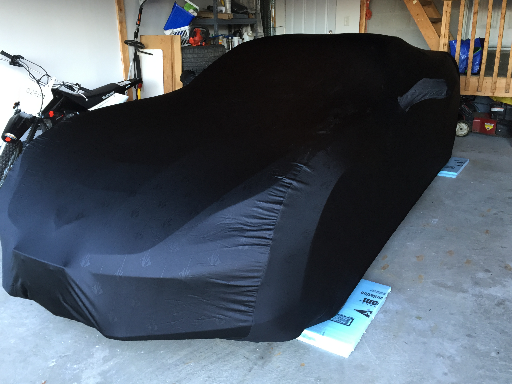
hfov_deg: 58.3
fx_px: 459
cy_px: 184
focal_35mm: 31
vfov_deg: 45.4
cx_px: 249
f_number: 2.2
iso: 80
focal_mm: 4.15
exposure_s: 1/30
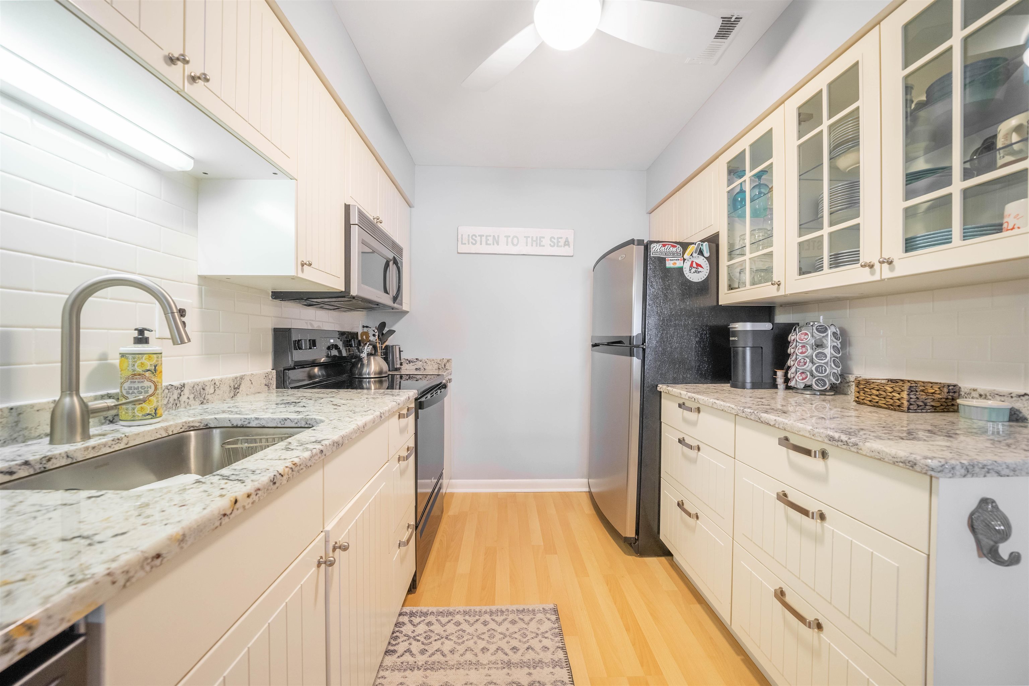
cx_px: 514
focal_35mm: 13
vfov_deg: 85.4
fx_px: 372
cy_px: 343
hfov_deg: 108.3
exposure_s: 1/40
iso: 800
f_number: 7.1
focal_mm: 13
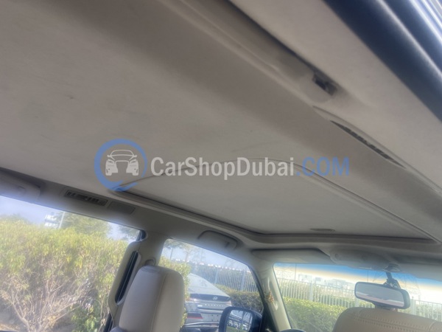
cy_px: 166
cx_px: 221
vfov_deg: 53.1
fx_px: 332
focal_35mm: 26
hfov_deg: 67.3
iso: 32
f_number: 1.8
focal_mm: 4.25
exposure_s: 1/127
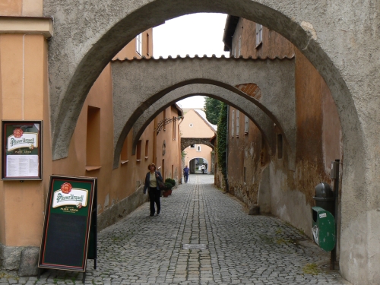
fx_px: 395
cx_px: 190
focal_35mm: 36
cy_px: 142
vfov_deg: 39.7
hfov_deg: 51.4
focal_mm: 6
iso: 80
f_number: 5.6
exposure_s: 1/125
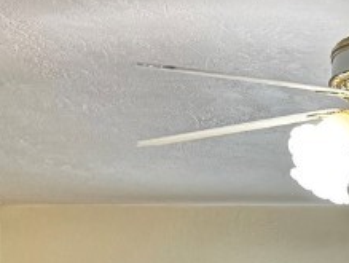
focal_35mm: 112
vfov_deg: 12.0
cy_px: 500
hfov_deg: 15.8
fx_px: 1131
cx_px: 558
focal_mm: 6.76
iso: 160
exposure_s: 1/60
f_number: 1.78
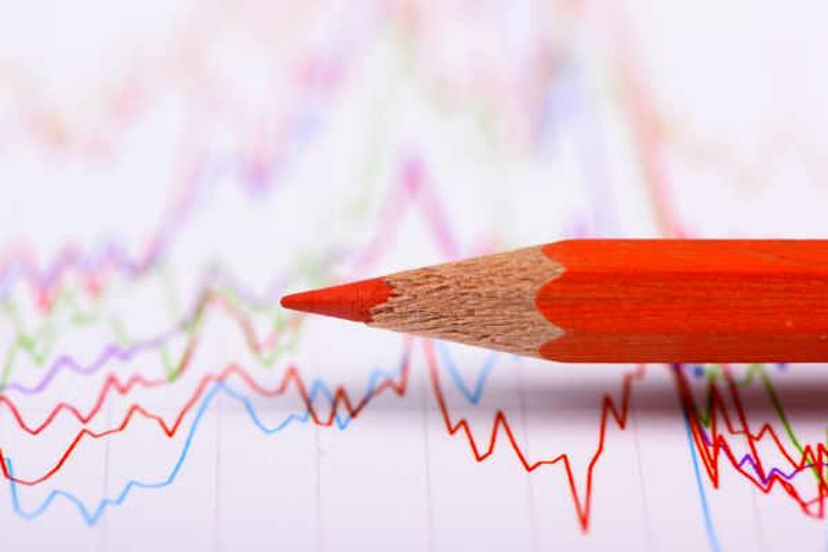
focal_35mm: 105
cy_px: 276
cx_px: 414
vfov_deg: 13.0
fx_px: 2415
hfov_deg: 19.5
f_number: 11
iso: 200
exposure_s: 1/125
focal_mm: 105
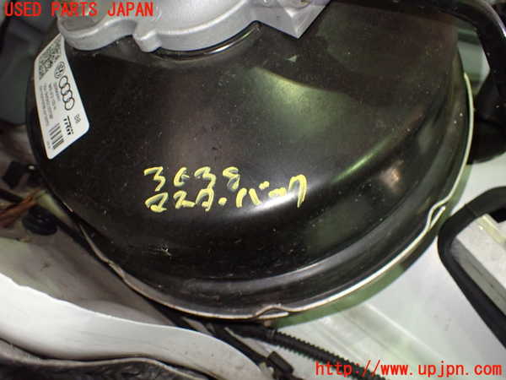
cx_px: 253
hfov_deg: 60.0
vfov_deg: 46.8
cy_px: 190
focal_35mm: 30
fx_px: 439
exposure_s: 1/80
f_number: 2.3
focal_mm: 5.4
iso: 800
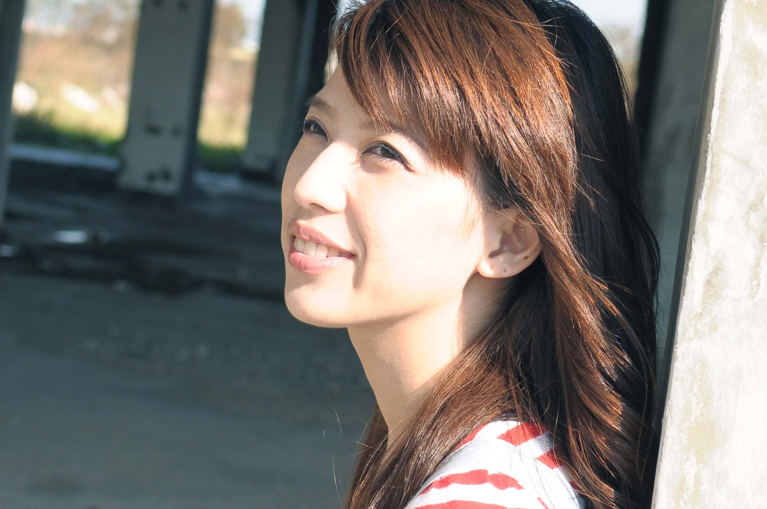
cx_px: 380
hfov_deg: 22.2
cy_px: 194
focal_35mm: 92
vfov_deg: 14.8
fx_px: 1958
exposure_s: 1/500
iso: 200
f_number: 4.8
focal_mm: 32
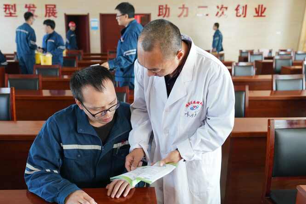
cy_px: 114
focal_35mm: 36
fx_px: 306
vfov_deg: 36.8
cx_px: 139
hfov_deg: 53.1
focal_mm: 32
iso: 1600
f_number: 3.5
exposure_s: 1/160
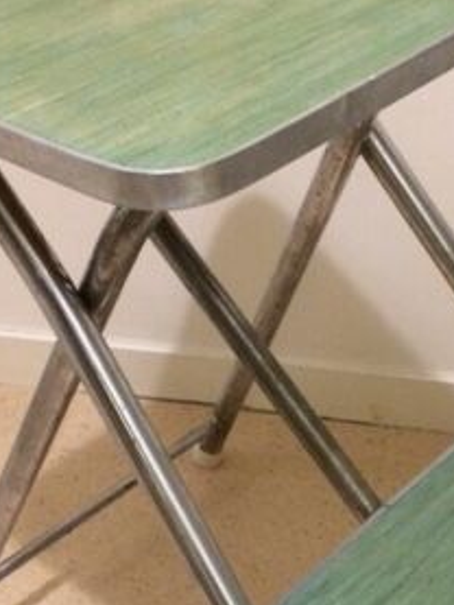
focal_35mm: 67
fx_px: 1171
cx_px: 325
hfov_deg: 21.8
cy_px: 487
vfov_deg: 28.3
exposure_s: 1/17
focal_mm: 4.15
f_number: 2.2
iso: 320
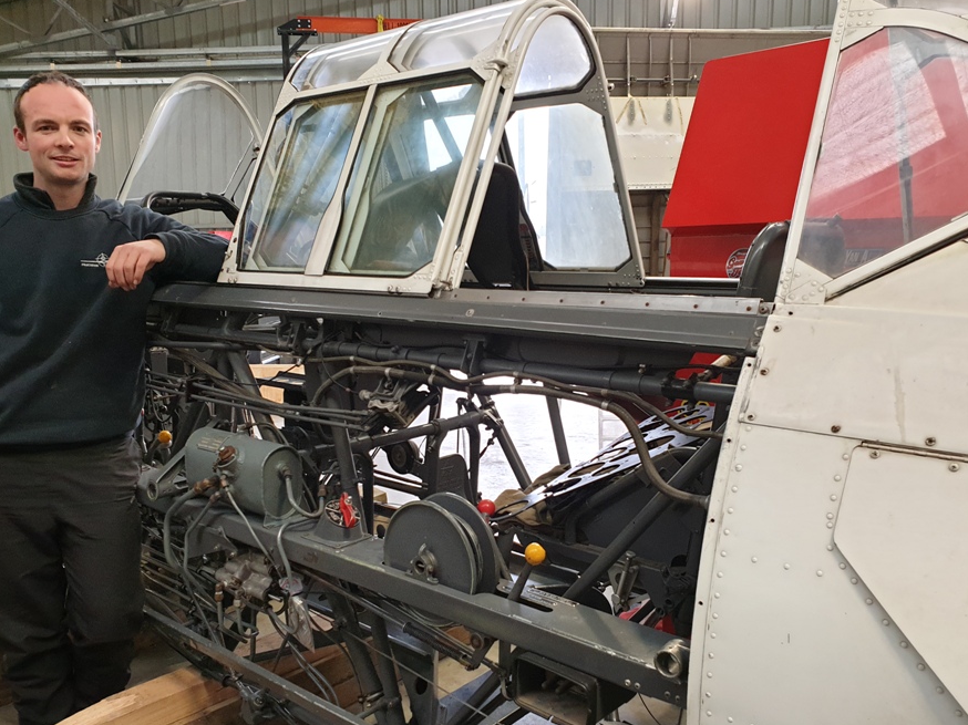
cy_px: 384
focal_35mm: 30
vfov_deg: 46.8
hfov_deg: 60.0
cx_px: 467
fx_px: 839
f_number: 2.4
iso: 320
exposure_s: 1/50
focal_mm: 4.3
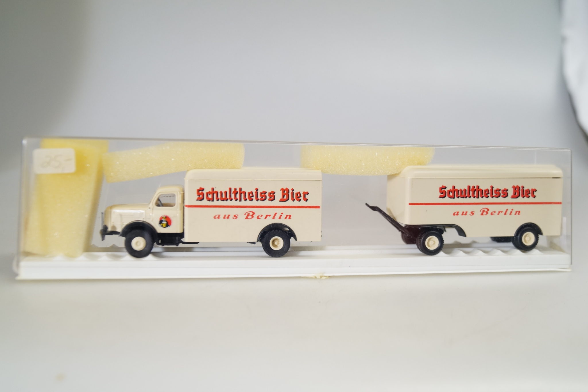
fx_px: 686
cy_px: 196
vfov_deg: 31.9
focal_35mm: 42
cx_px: 294
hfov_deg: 46.4
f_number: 4.5
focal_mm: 28
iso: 500
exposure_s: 1/160
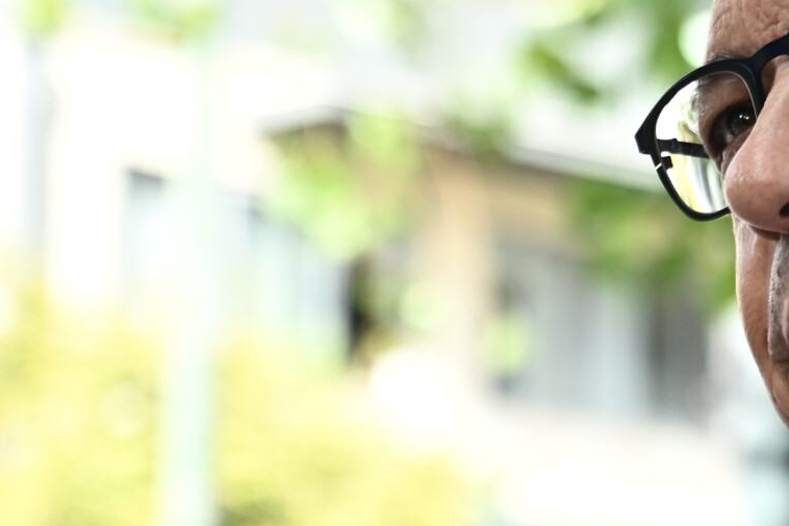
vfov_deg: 5.2
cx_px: 906
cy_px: 219
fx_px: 5828
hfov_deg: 7.7
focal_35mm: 266
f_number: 4
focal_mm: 70
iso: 250
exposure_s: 1/400
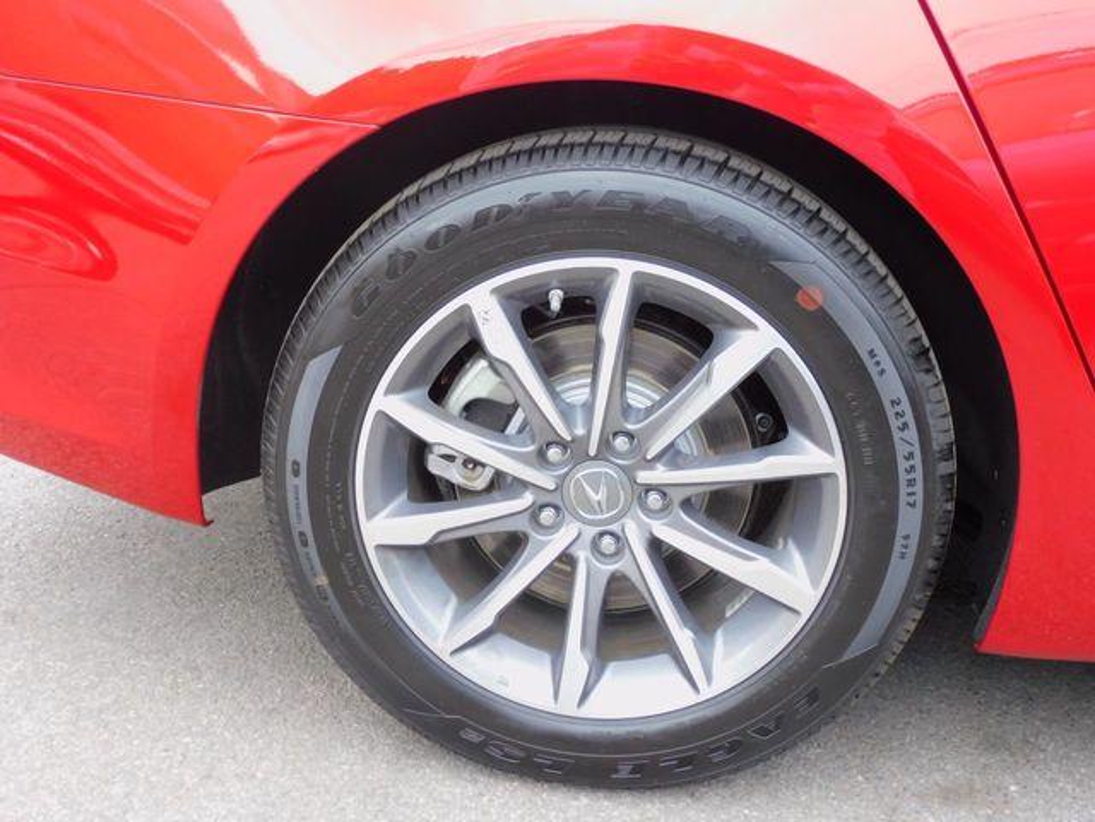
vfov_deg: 40.7
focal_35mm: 35
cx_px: 548
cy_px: 411
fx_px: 1107
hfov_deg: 52.6
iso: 160
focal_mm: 6.3
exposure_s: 1/30
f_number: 3.8
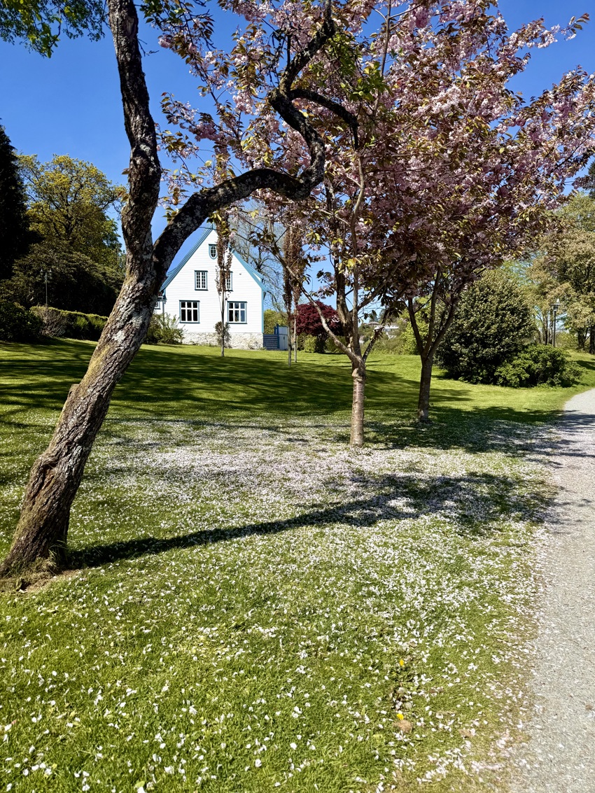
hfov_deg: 56.8
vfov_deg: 71.6
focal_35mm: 24
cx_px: 298
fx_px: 550
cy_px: 396
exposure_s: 1/3759
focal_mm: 6.76
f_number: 1.78
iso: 80
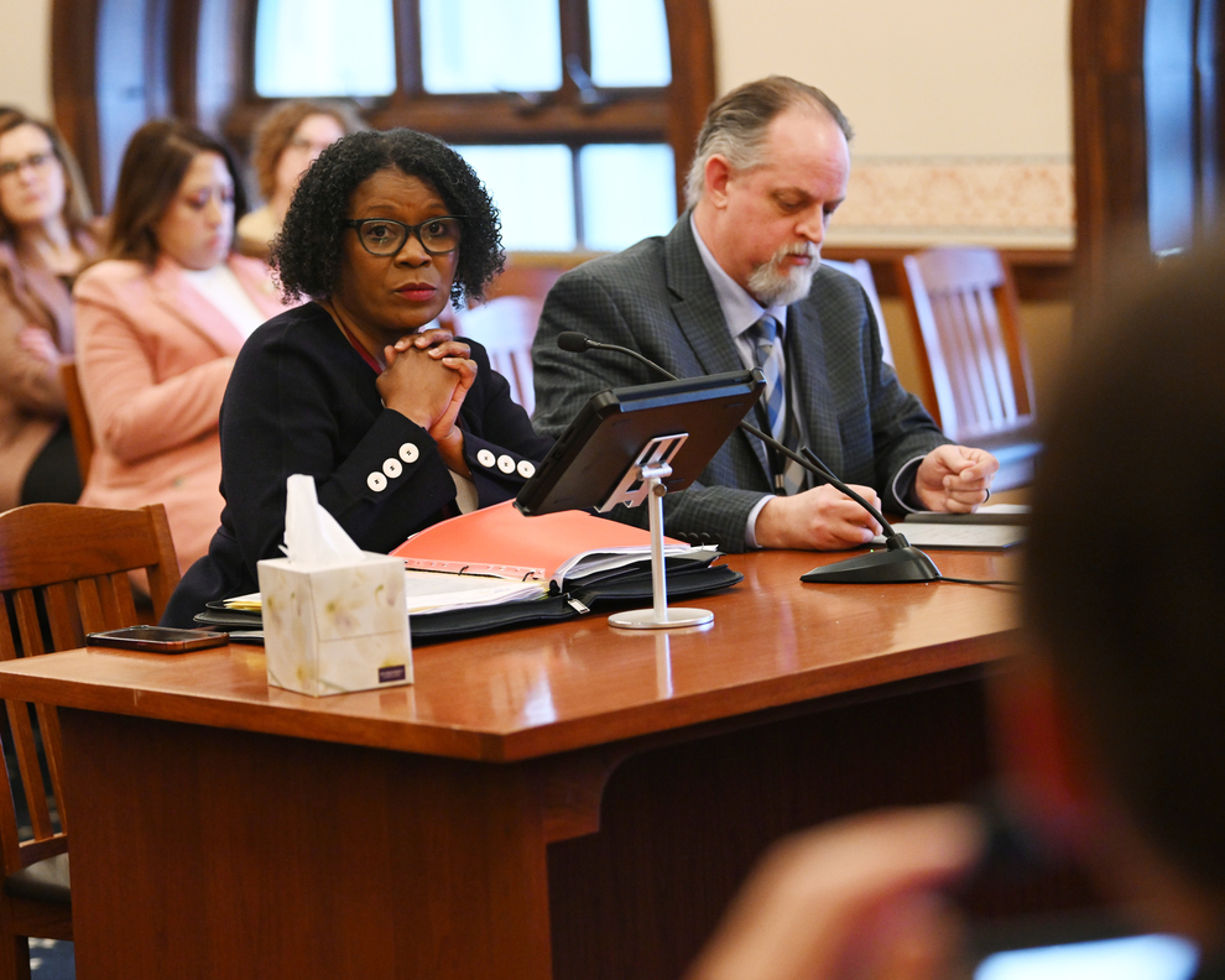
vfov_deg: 13.3
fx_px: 4206
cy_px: 489
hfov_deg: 16.6
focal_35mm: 116
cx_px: 515
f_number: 3.2
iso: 3200
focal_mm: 102
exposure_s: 1/160
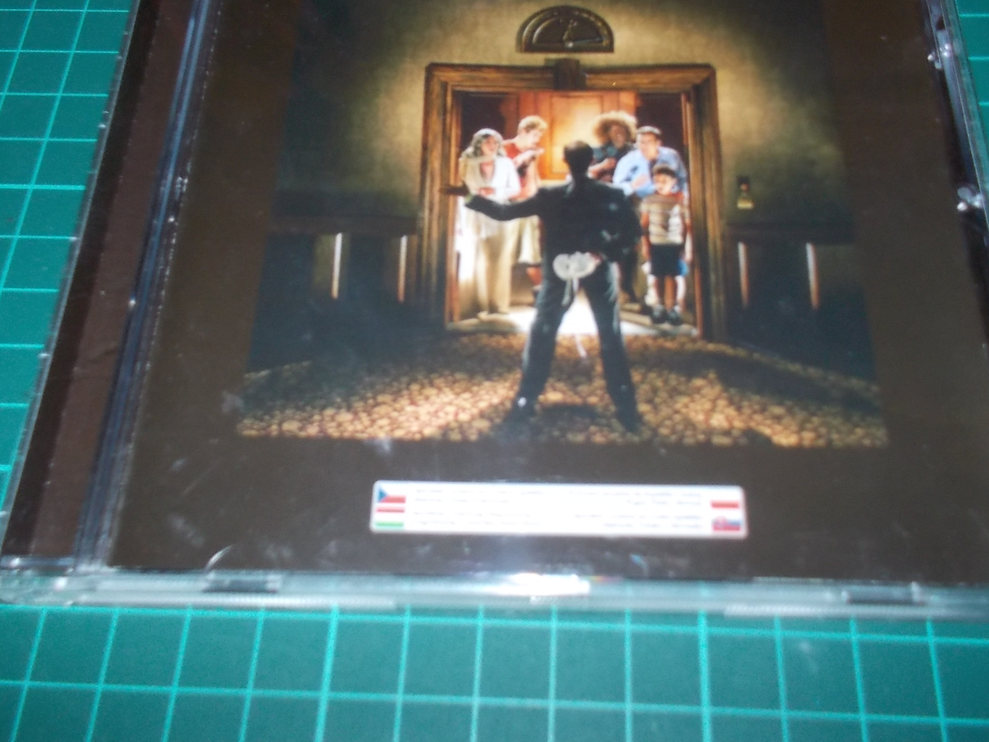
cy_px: 303
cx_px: 517
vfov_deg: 40.5
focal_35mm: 35
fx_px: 1000
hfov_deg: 52.6
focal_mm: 4.1
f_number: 3.3
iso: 200
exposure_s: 1/30
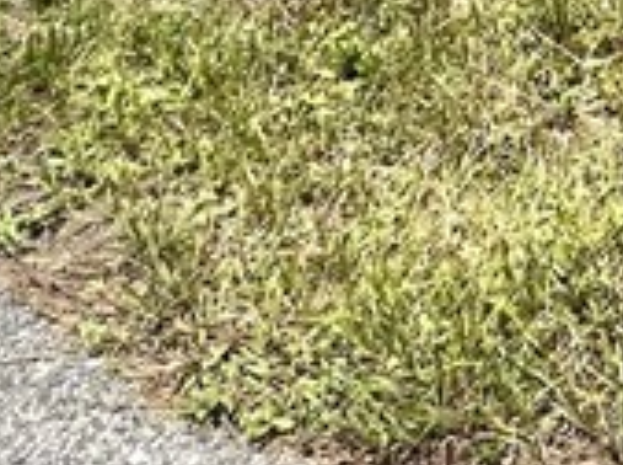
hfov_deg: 18.9
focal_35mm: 79
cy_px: -613
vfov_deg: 13.9
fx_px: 1419
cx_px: 1132
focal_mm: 1.57
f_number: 1.8
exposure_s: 1/1429
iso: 32
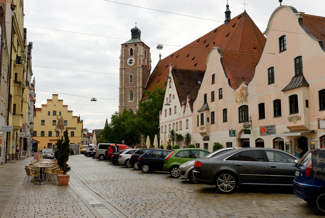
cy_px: 109
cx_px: 162
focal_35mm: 36
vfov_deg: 37.0
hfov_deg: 53.1
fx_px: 325
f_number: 8
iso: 100
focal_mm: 24
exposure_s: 1/160
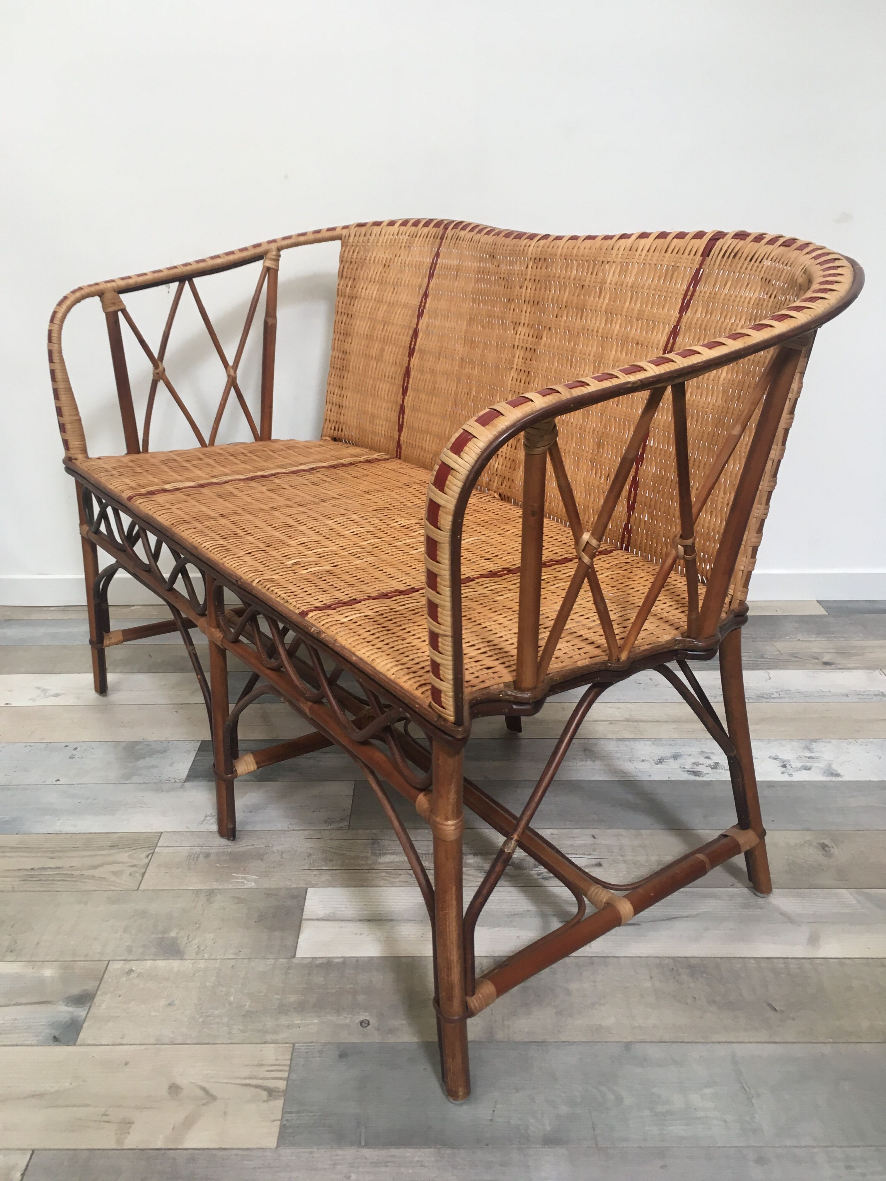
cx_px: 443
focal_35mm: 29
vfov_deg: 61.7
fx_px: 990
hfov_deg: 48.2
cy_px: 590
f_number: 2.2
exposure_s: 1/33
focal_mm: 4.15
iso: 64
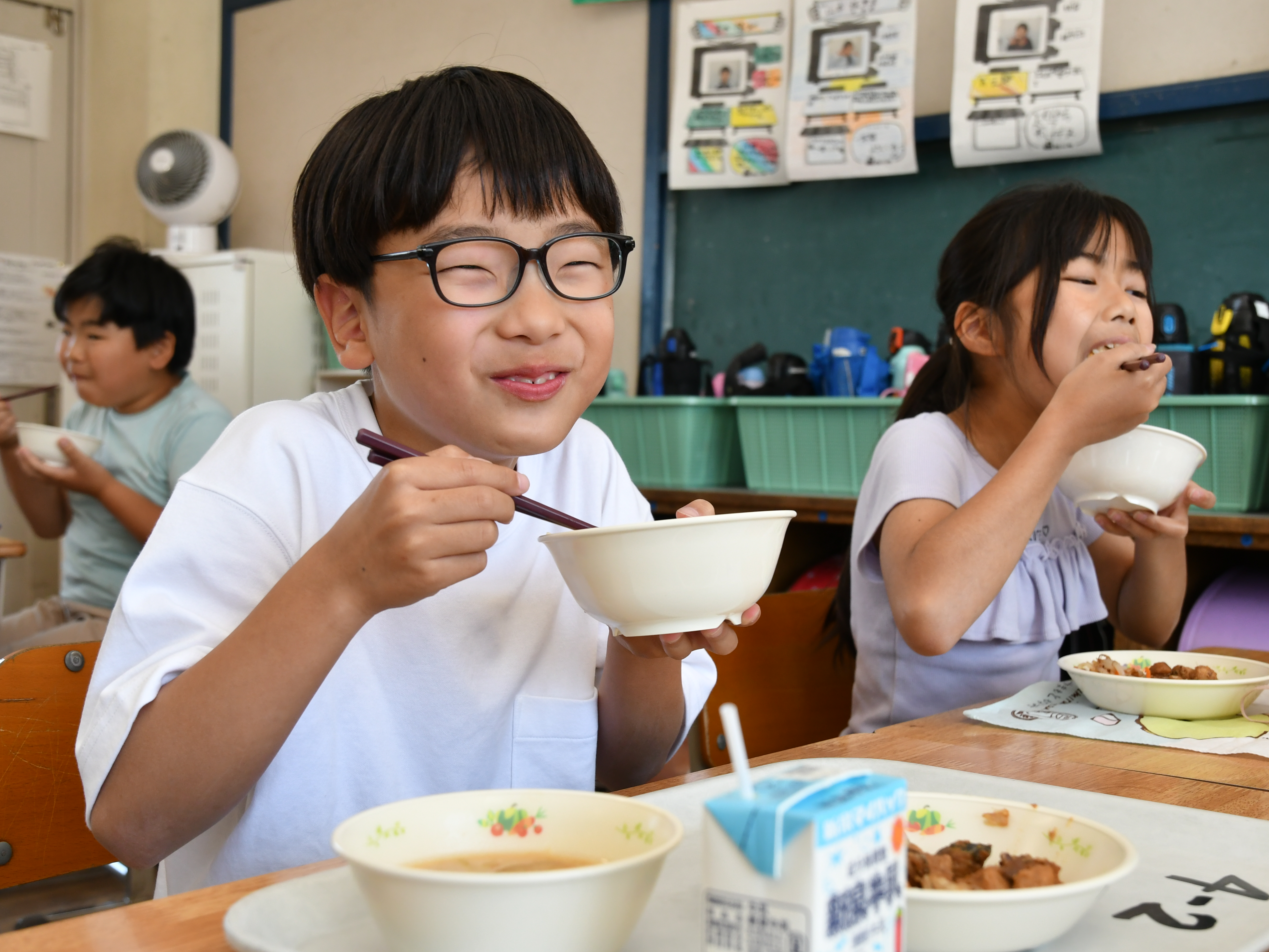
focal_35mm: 42
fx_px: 1523
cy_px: 486
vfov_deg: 34.7
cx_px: 705
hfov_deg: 45.2
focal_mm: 25
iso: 500
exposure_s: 1/250
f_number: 4.5
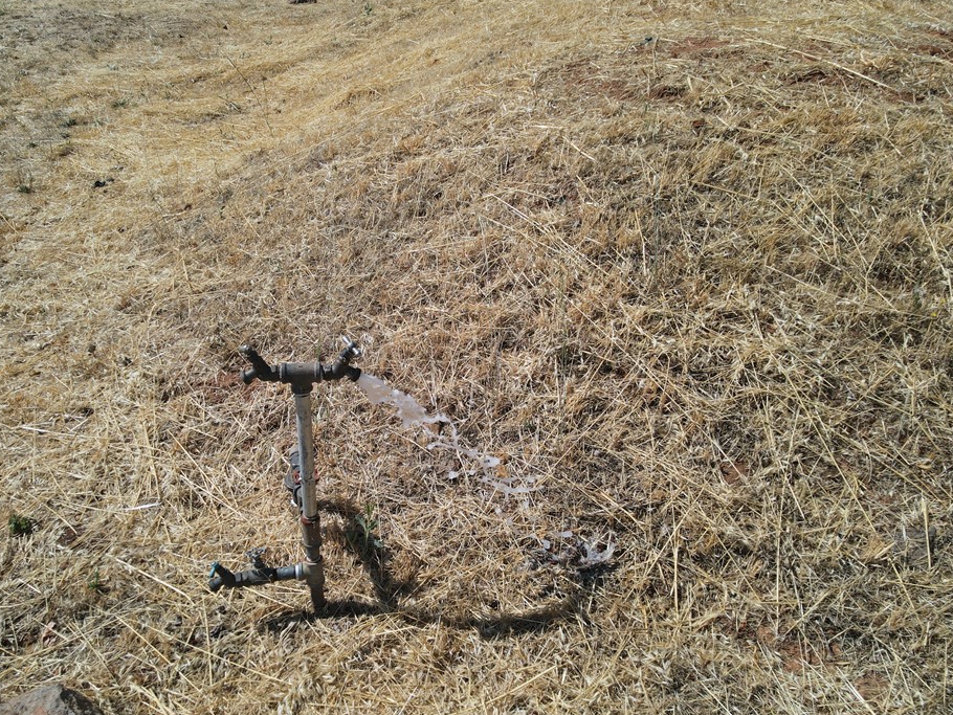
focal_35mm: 27
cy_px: 400
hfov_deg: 65.2
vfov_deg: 51.3
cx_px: 444
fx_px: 744
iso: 100
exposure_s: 1/1000
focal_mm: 4.5
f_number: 2.8
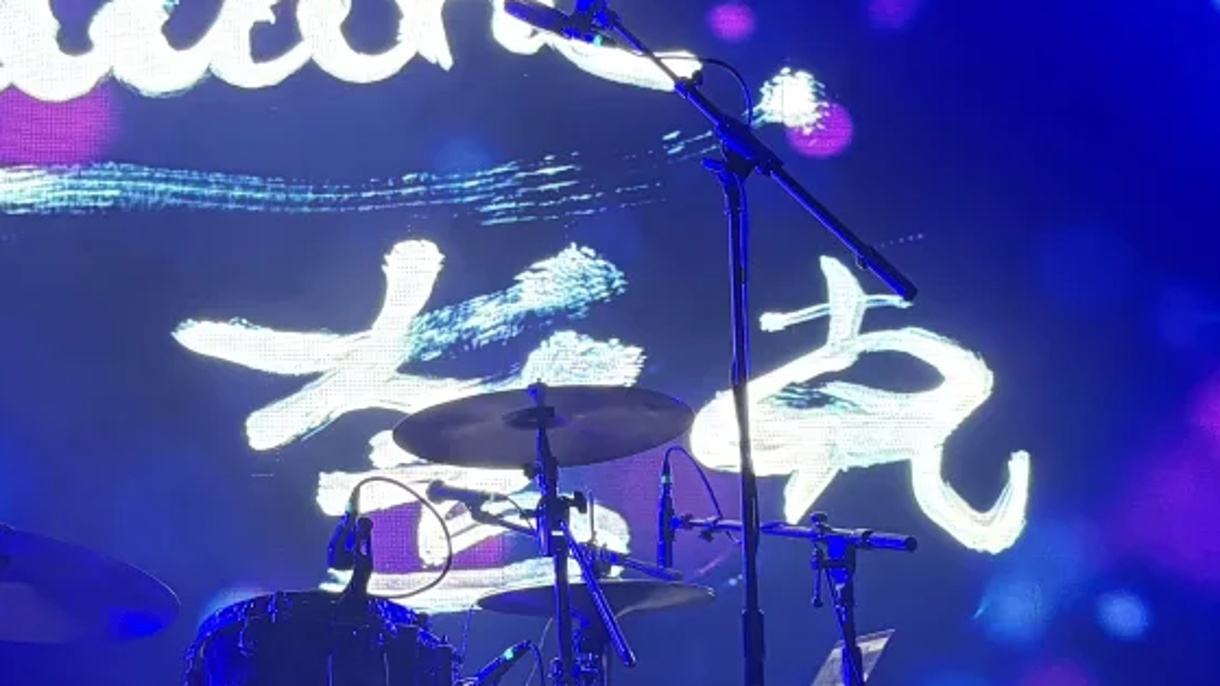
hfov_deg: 28.7
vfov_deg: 16.5
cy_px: 352
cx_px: 371
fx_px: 2361
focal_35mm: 73
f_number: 1.6
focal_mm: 5.96
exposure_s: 1/60
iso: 500
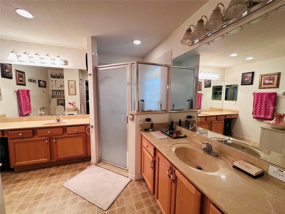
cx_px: 142
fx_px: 115
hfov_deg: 102.1
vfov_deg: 85.7
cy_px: 107
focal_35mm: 14
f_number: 2.2
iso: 200
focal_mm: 2.22
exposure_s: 1/60
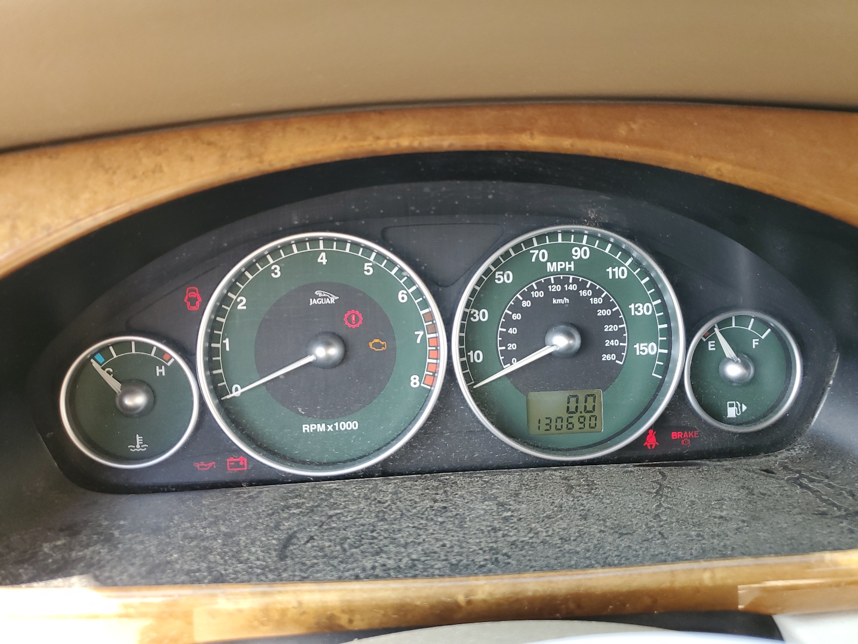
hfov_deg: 67.3
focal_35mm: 26
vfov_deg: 53.1
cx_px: 429
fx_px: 644
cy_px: 322
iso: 58
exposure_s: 1/120
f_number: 1.5
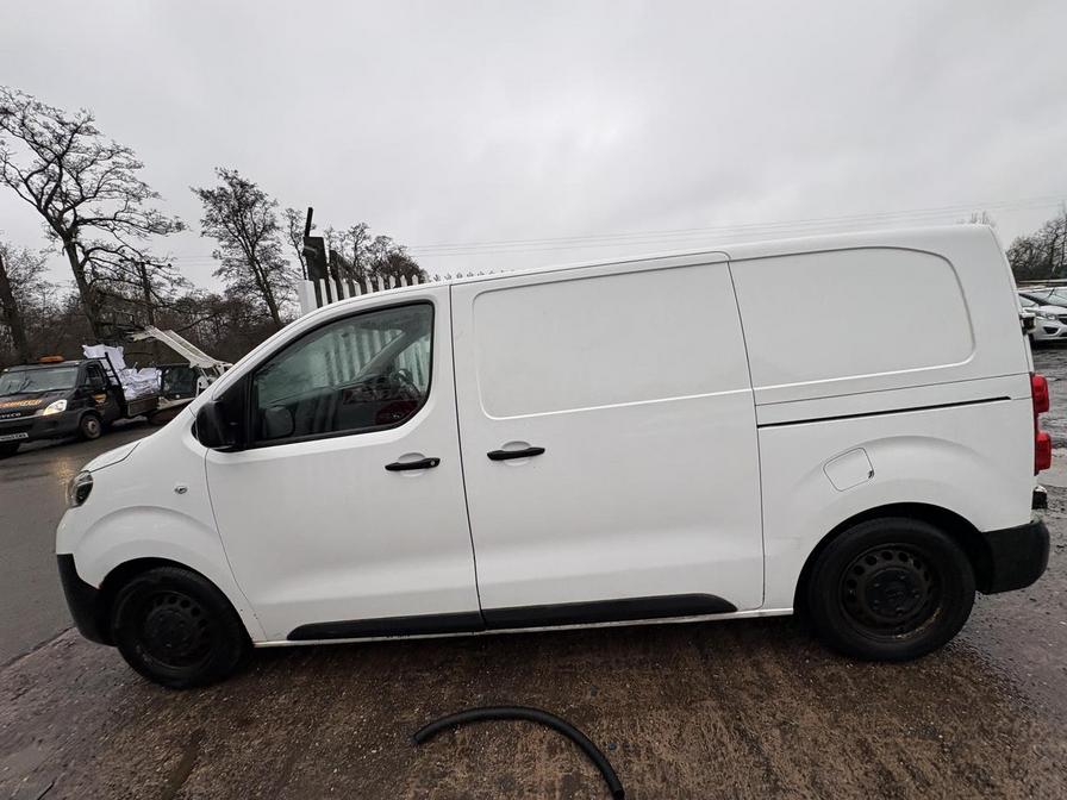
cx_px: 534
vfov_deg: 85.7
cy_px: 400
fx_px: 432
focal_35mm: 14
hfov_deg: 102.1
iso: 40
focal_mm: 2.22
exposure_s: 1/99
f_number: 2.2
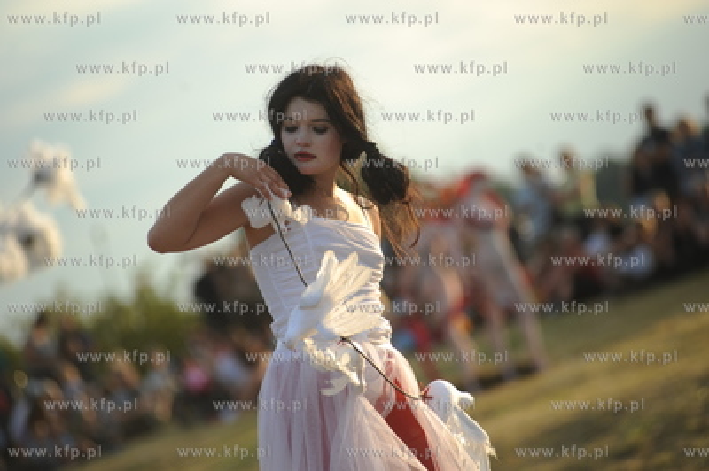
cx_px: 354
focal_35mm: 200
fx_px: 3936
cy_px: 236
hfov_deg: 10.3
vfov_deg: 6.9
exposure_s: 1/500
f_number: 4
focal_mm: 200
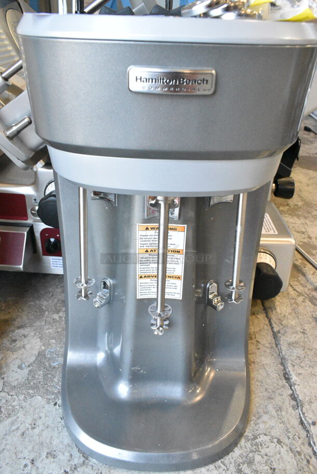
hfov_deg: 48.0
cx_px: 158
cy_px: 237
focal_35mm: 27
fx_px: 356
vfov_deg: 67.3
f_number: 8
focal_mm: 18
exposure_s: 1/250
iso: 6400
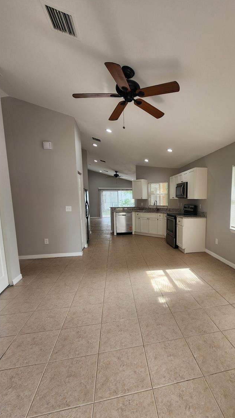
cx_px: 155
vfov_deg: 102.9
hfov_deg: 68.7
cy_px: 220
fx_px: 166
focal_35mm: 15
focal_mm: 2.2
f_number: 2.2
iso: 64
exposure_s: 1/60
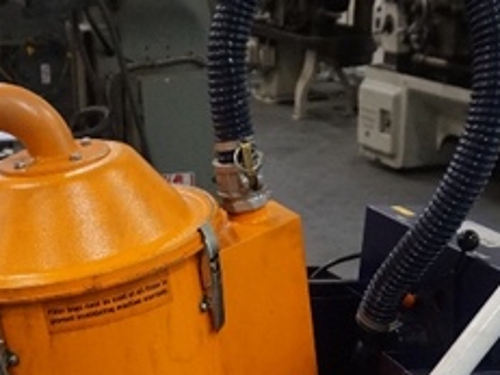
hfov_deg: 27.0
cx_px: 188
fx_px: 1039
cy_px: 399
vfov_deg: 19.7
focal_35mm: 72
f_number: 3.5
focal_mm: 16
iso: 3200
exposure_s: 1/125
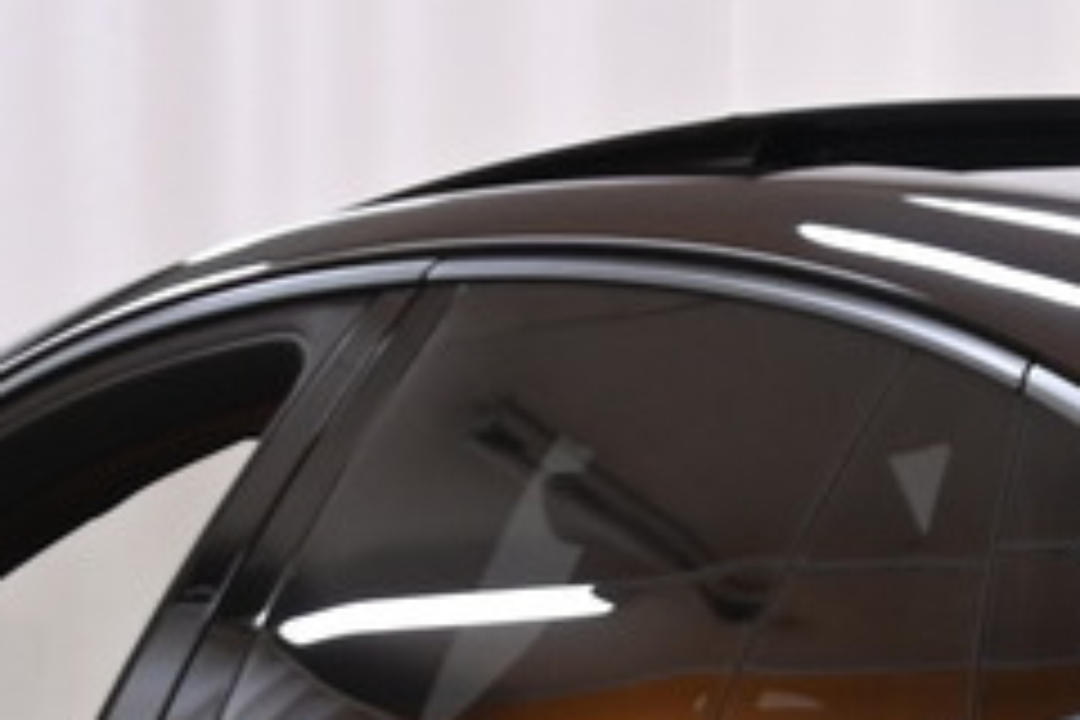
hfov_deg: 6.6
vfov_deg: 4.4
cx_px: 1652
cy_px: 1238
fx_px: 9271
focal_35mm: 309
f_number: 4.8
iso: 400
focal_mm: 30.5
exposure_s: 1/40
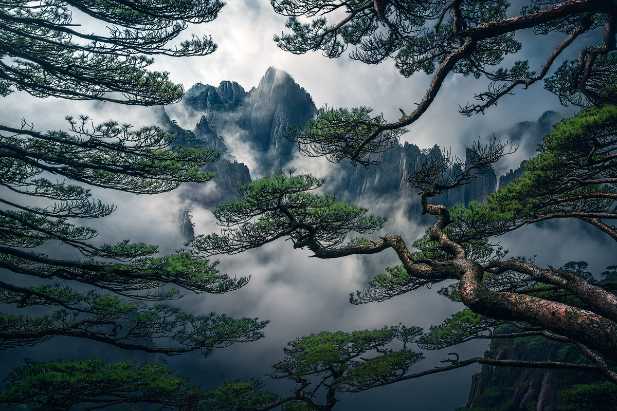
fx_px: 480
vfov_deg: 46.4
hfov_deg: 65.5
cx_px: 308
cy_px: 206
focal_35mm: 28
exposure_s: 1/125
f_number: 16
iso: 100
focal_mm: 28
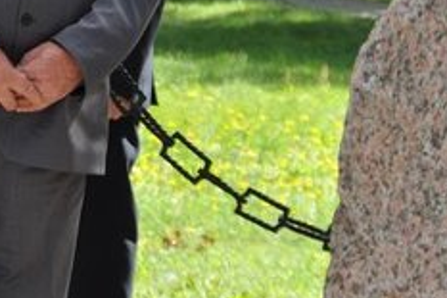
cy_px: -47
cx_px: -80
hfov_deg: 6.1
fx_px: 4144
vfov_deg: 4.1
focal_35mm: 334
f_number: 8
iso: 250
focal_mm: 80
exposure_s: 1/200
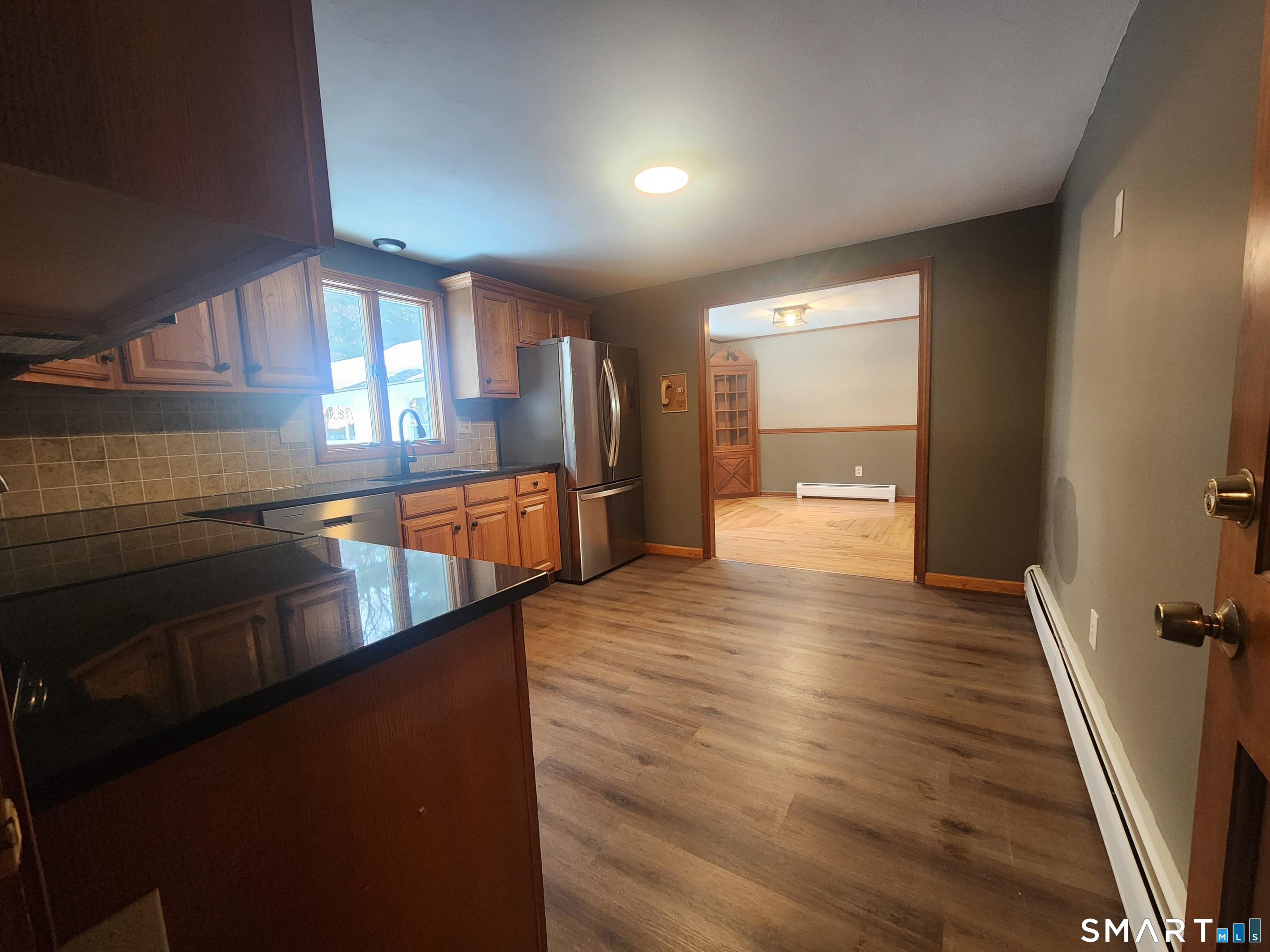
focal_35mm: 13
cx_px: 635
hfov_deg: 106.2
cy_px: 476
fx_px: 477
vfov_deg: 89.9
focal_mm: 2.2
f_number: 2.2
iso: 320
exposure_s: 1/30
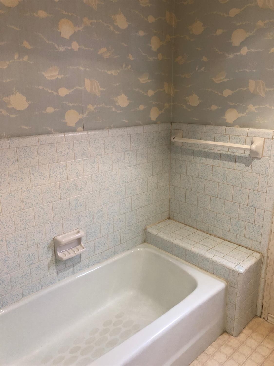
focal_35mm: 28
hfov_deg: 49.7
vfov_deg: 63.4
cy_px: 183
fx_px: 296
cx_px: 137
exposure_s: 1/15
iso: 40
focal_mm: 4
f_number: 1.8
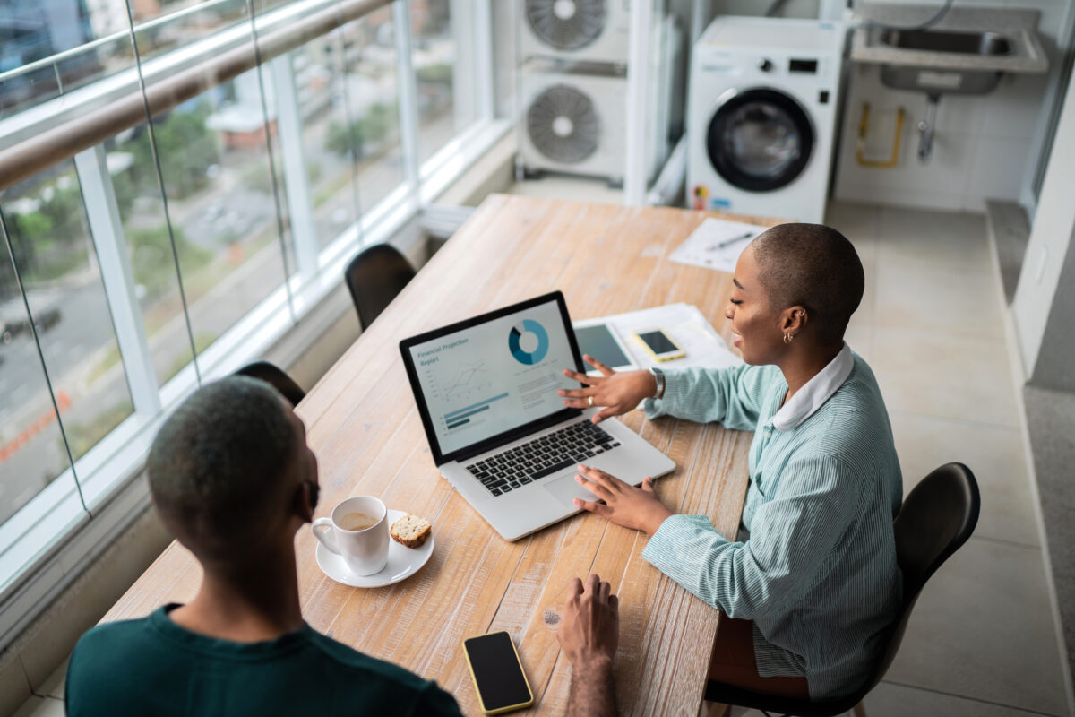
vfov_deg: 37.9
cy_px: 358
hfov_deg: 54.4
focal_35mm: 35
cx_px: 538
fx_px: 1045
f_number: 1.4
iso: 64
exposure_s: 1/160
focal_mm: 35
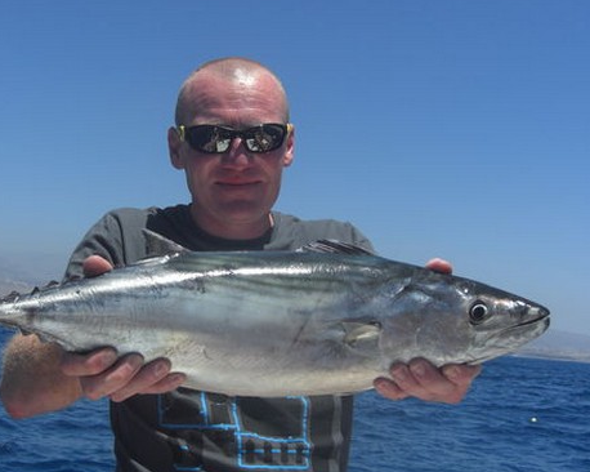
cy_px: 272
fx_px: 890
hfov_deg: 36.5
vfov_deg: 29.6
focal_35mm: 51
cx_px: 233
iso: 80
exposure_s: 1/250
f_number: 8
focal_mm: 7.9
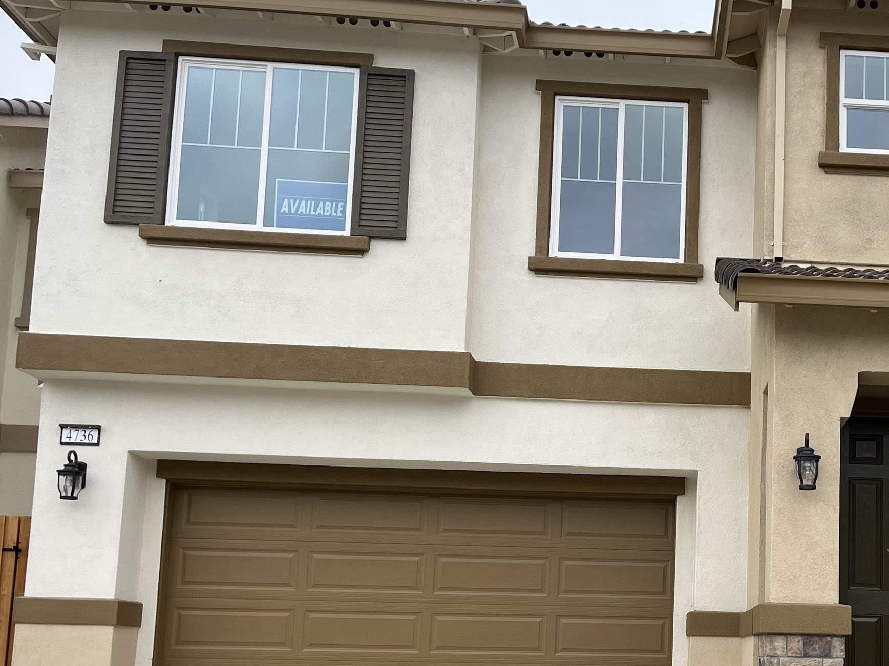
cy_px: 505
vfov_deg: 30.9
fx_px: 1181
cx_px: 733
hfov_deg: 39.3
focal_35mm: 46
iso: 50
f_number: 1.6
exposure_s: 1/1923
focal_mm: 5.1
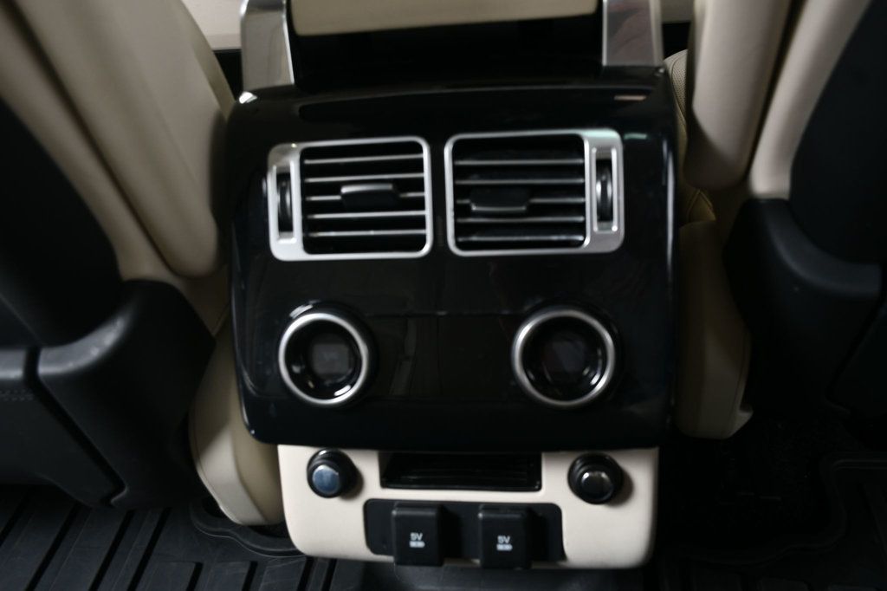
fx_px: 813
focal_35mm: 33
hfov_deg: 57.2
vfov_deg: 39.9
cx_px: 444
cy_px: 296
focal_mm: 22
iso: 100
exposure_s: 1/160
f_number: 5.6
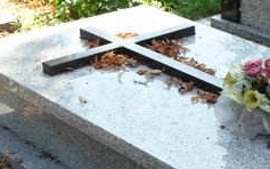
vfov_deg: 12.5
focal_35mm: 103
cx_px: 261
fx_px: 758
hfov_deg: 19.7
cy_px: 191
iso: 80
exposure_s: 1/180
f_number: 3.7
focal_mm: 7.8
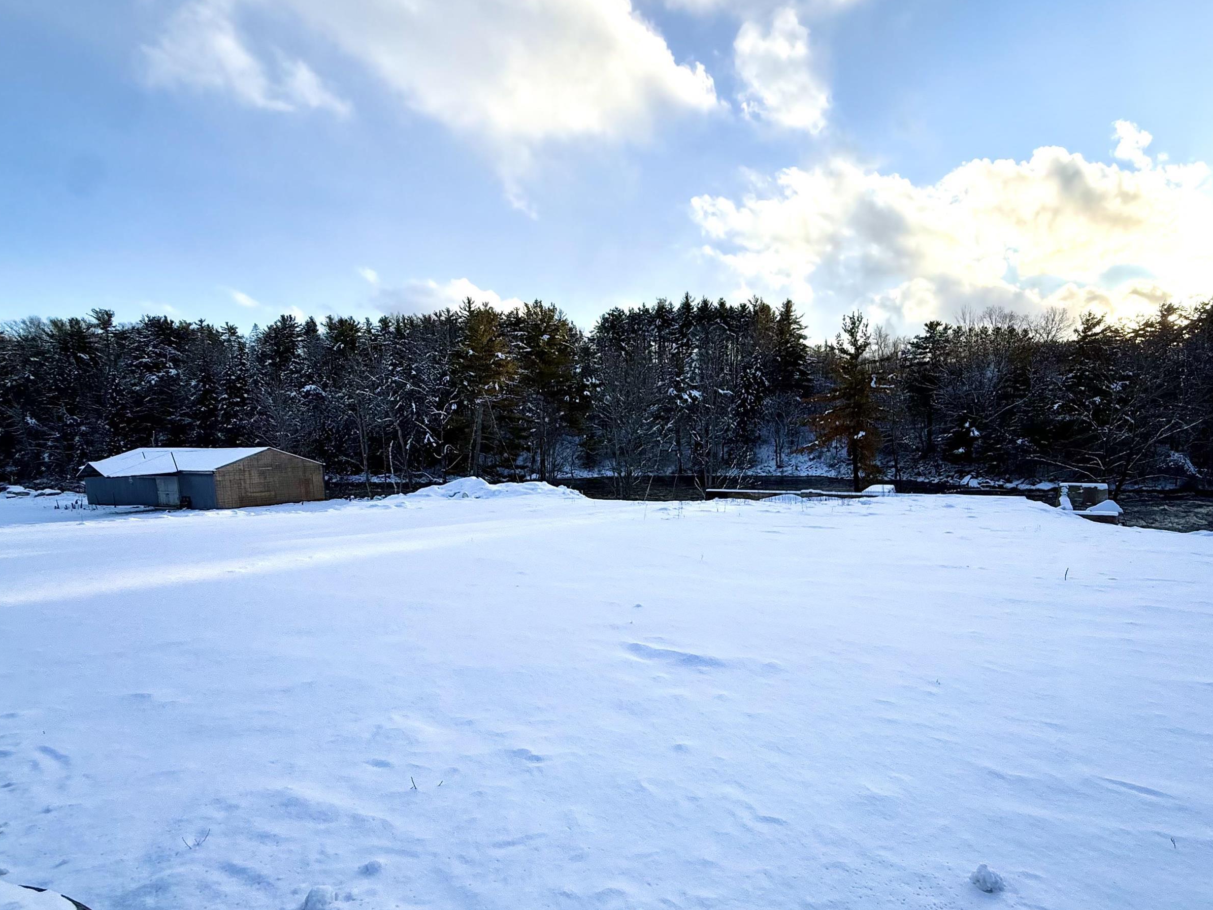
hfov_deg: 87.1
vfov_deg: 71.3
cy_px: 517
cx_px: 700
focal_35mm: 18
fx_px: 631
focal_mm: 2.22
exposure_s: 1/1339
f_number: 2.2
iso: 64
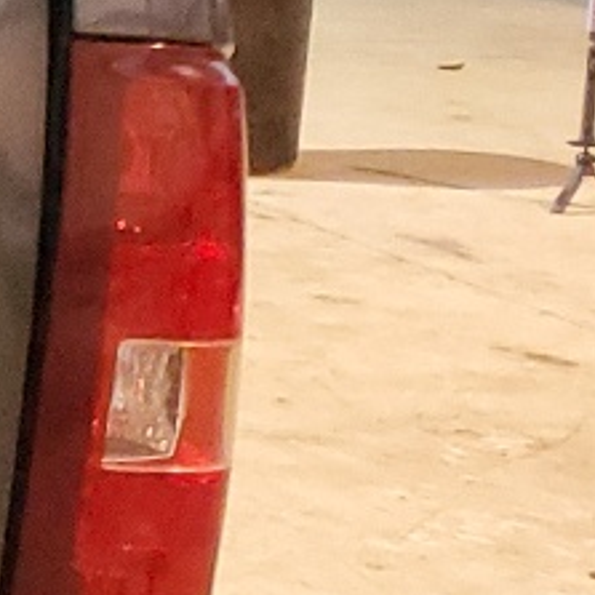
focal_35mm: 165
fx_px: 3209
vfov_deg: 10.6
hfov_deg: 8.1
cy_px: 176
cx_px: -1513
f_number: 1.5
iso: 514
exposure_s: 1/15
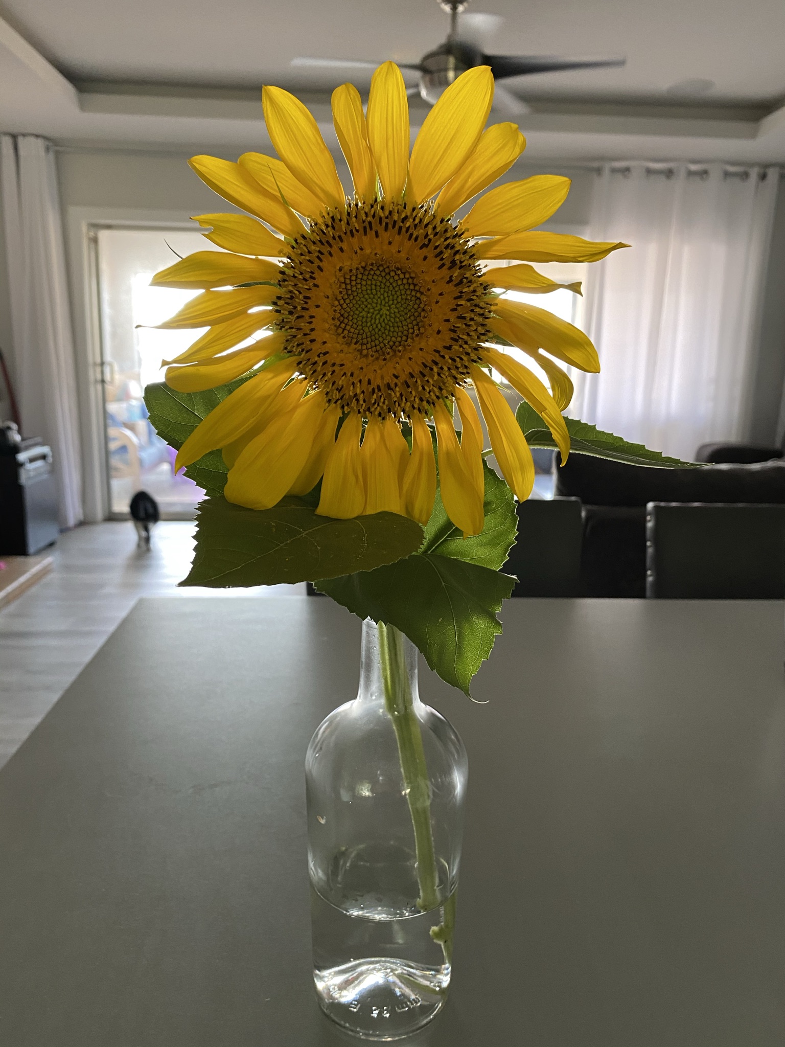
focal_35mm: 26
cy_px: 524
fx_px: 786
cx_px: 392
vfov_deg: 67.3
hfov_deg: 53.1
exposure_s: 1/60
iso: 160
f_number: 1.8
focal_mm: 4.25
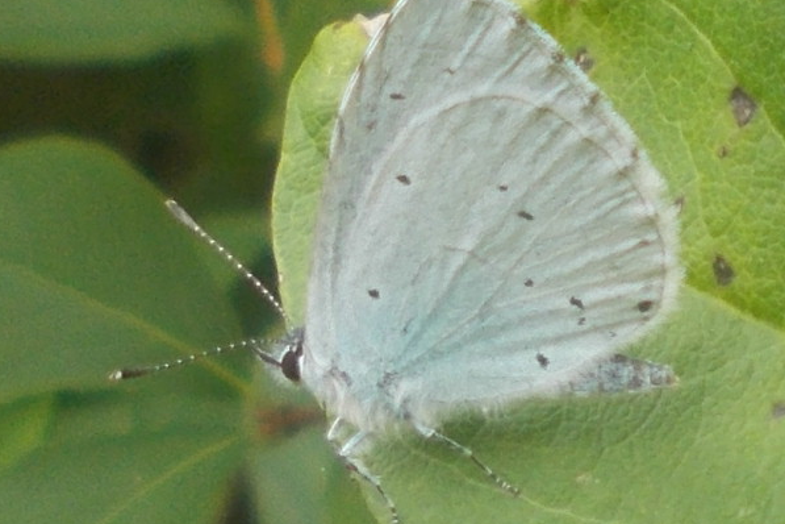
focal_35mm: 29
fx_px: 632
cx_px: 387
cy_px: 224
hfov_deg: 63.7
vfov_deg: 44.8
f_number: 3.2
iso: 80
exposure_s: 1/80
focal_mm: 4.6
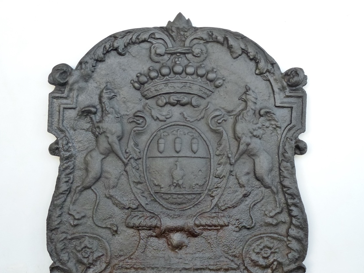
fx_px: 431
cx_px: 183
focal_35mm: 41
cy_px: 147
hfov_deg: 45.8
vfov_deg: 35.1
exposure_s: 1/60
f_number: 3.8
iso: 400
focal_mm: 6.8
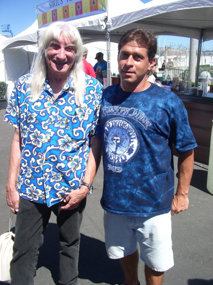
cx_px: 106
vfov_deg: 52.6
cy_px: 142
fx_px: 287
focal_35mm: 35
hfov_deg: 40.7
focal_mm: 5.8
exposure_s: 1/400
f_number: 4.3
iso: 80
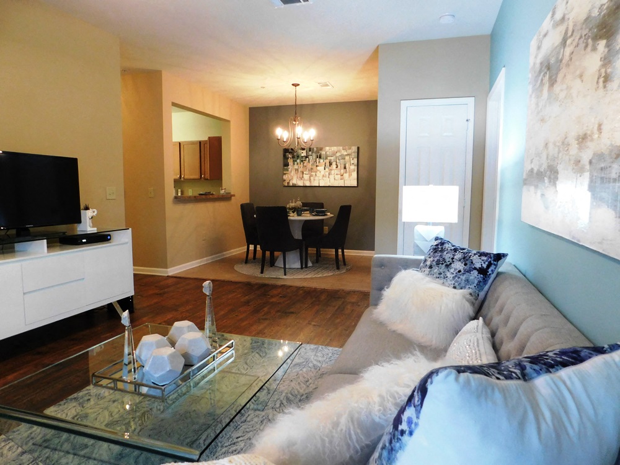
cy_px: 232
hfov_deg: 73.9
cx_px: 310
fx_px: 412
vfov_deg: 58.9
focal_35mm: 23
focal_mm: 4
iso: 400
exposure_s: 1/13
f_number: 3
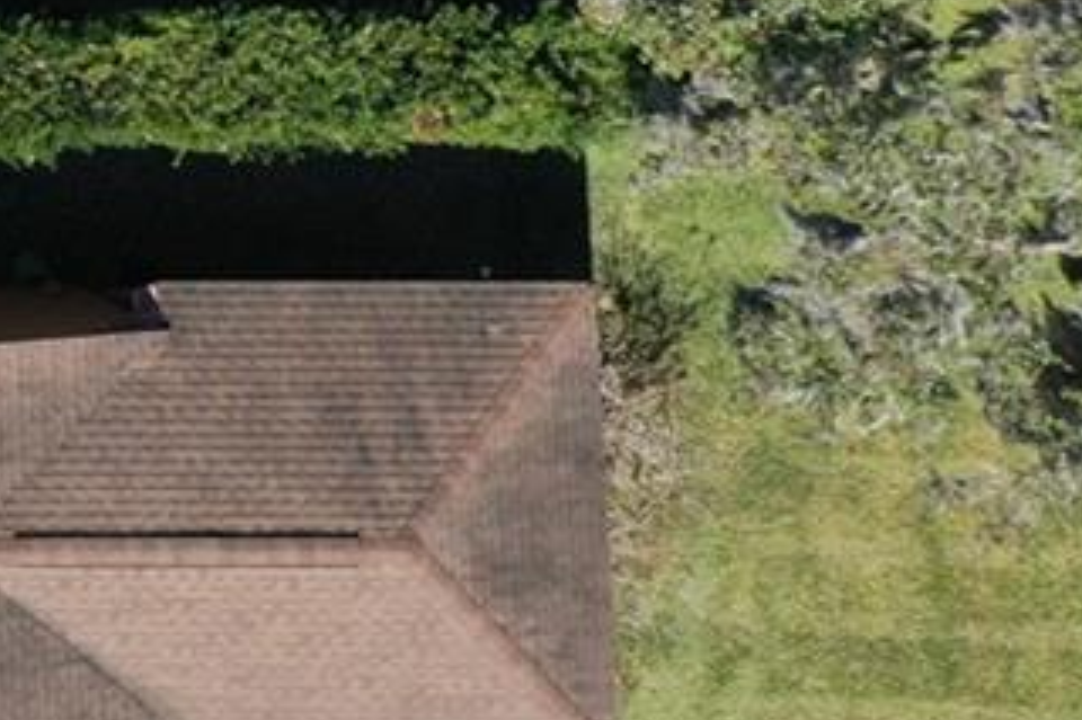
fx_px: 4205
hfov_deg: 12.0
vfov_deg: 9.2
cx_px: -1481
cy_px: -754
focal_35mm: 140
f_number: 5.6
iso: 100
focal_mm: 10.26
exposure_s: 1/400
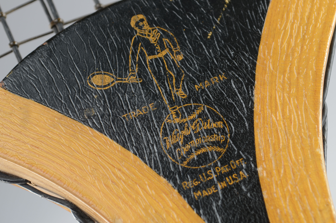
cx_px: 157
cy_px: 99
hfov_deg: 20.9
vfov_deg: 14.0
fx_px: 909
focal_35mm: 98
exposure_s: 1/80
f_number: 10
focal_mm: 55
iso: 100
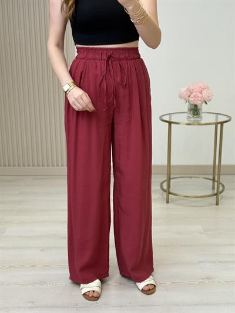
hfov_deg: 30.3
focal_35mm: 48
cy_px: 156
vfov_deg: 39.6
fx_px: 434
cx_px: 118
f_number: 1.78
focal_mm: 6.76
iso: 80
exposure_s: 1/225
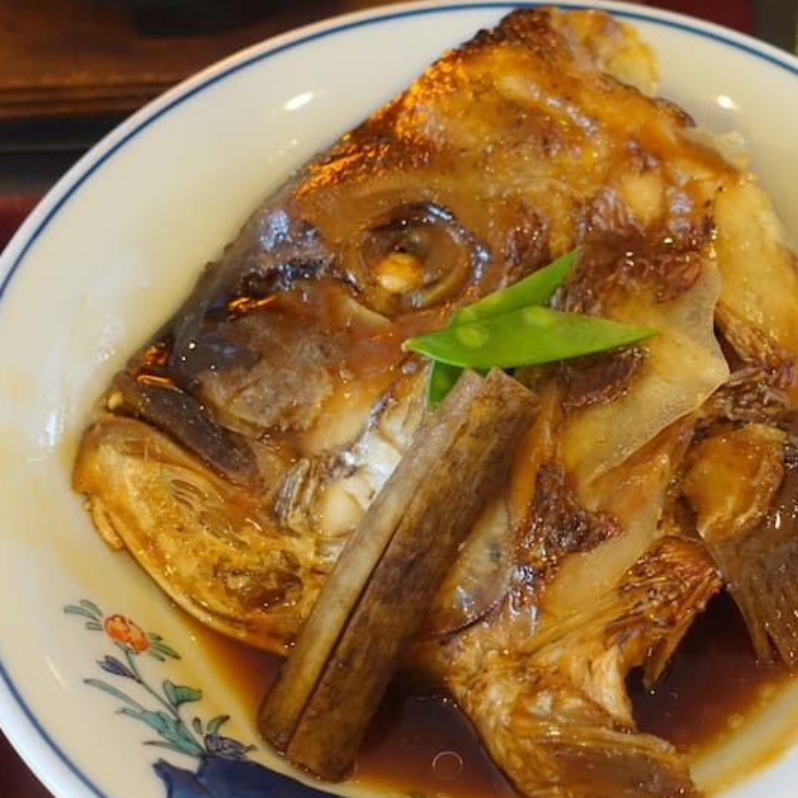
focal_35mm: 63
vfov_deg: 27.3
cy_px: 401
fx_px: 1643
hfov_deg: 27.2
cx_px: 501
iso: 800
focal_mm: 17.9
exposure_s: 1/20
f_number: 2.8
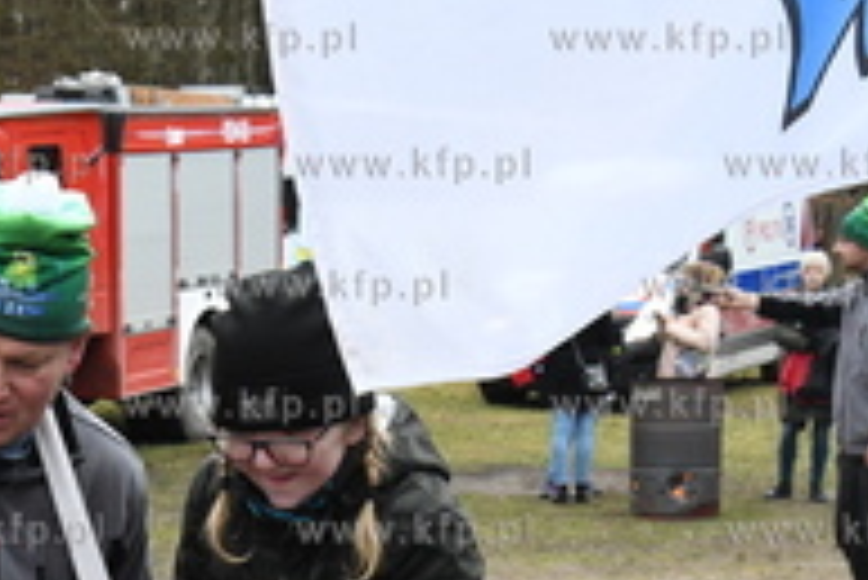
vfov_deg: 9.7
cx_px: 144
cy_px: 591
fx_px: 3379
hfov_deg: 14.5
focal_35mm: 140
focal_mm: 45
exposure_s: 1/500
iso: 3200
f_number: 11
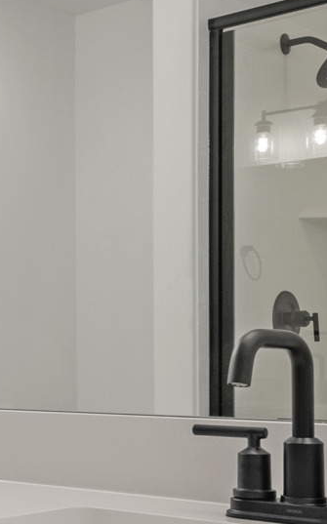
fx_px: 1085
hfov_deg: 14.0
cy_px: 355
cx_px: -355
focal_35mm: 76
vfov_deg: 27.0
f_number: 8
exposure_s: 1/20
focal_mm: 16
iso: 500
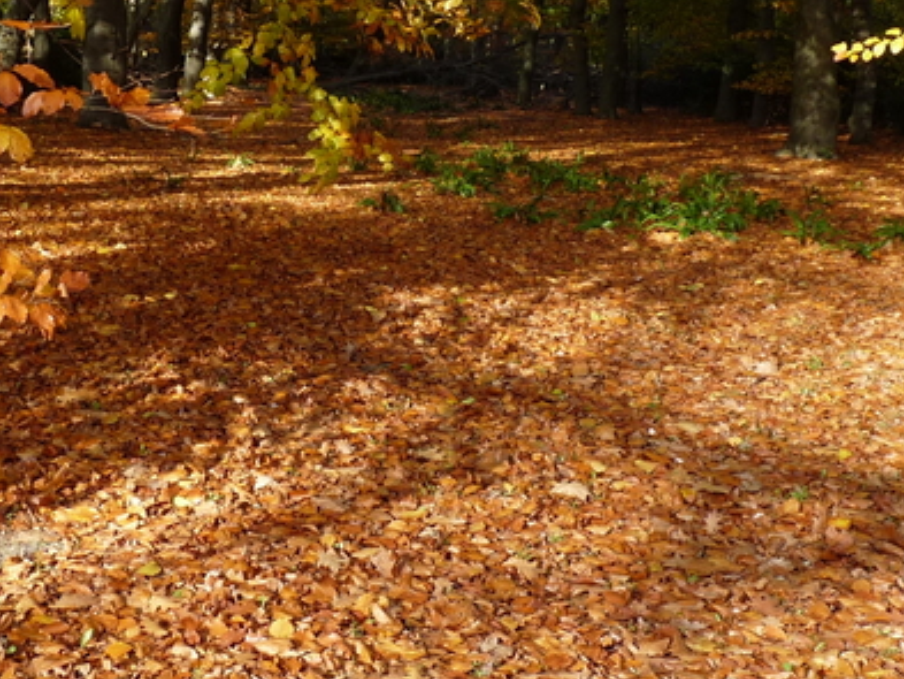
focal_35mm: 58
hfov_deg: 32.8
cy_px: 380
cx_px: 278
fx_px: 1515
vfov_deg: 25.2
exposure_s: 1/100
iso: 100
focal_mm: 4.8
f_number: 4
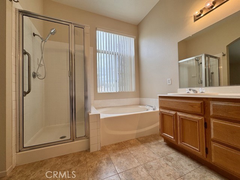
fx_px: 97
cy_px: 90
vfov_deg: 85.7
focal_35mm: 14
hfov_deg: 102.1
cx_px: 120
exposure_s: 1/120
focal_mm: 2.22
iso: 64
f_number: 2.2
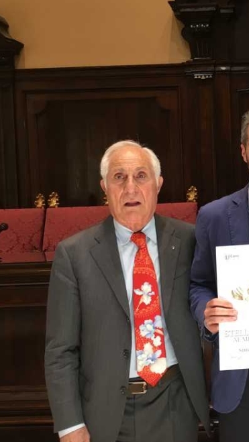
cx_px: 287
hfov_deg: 24.0
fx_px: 540
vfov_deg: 44.6
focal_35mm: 46
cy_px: 219
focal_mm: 4.15
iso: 100
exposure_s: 1/33
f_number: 2.2
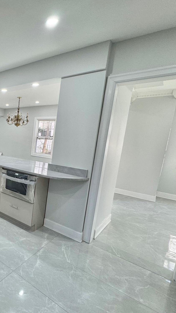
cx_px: -21
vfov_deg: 83.8
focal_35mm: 21
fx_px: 174
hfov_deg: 41.6
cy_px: 159
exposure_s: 1/120
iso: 125
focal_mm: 2.22
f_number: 2.2
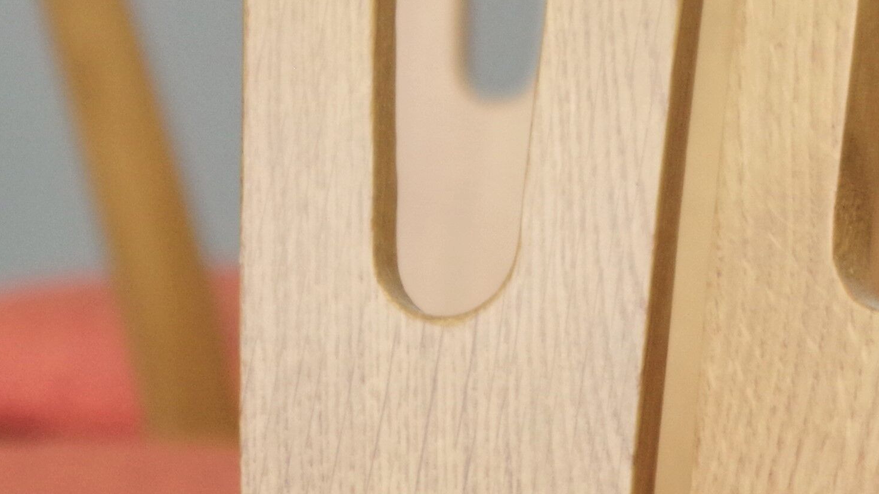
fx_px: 7155
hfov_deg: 7.0
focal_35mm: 307
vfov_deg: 4.0
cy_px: -2
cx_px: 736
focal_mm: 47.5
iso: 800
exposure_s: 1/10
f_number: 5.6
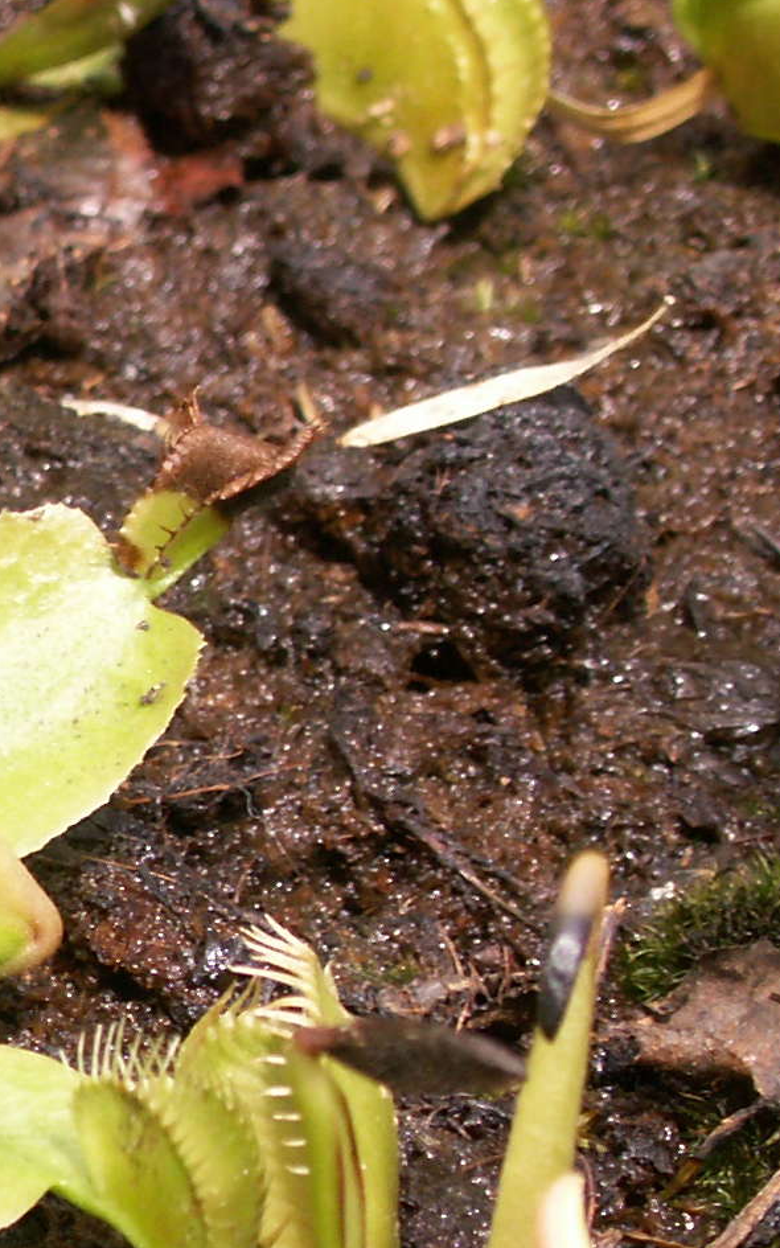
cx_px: -575
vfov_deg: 12.5
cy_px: 1044
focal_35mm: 167
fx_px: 5680
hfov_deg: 7.6
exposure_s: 1/60
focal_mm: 10.3
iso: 50
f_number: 4
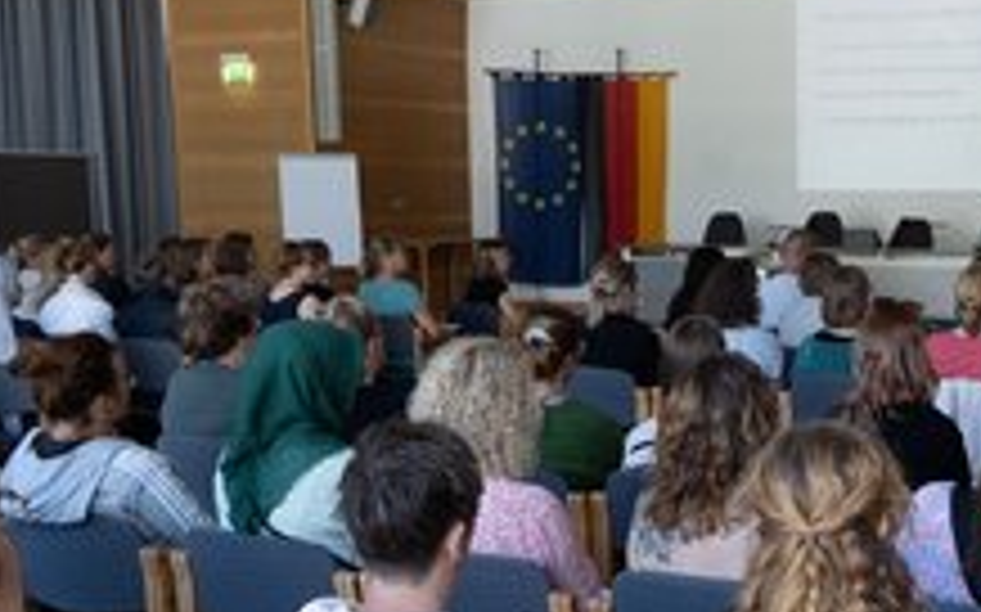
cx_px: 817
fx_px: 1577
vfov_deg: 21.7
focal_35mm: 59
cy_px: 477
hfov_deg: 33.3
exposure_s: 1/200
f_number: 5.6
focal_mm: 17
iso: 2500
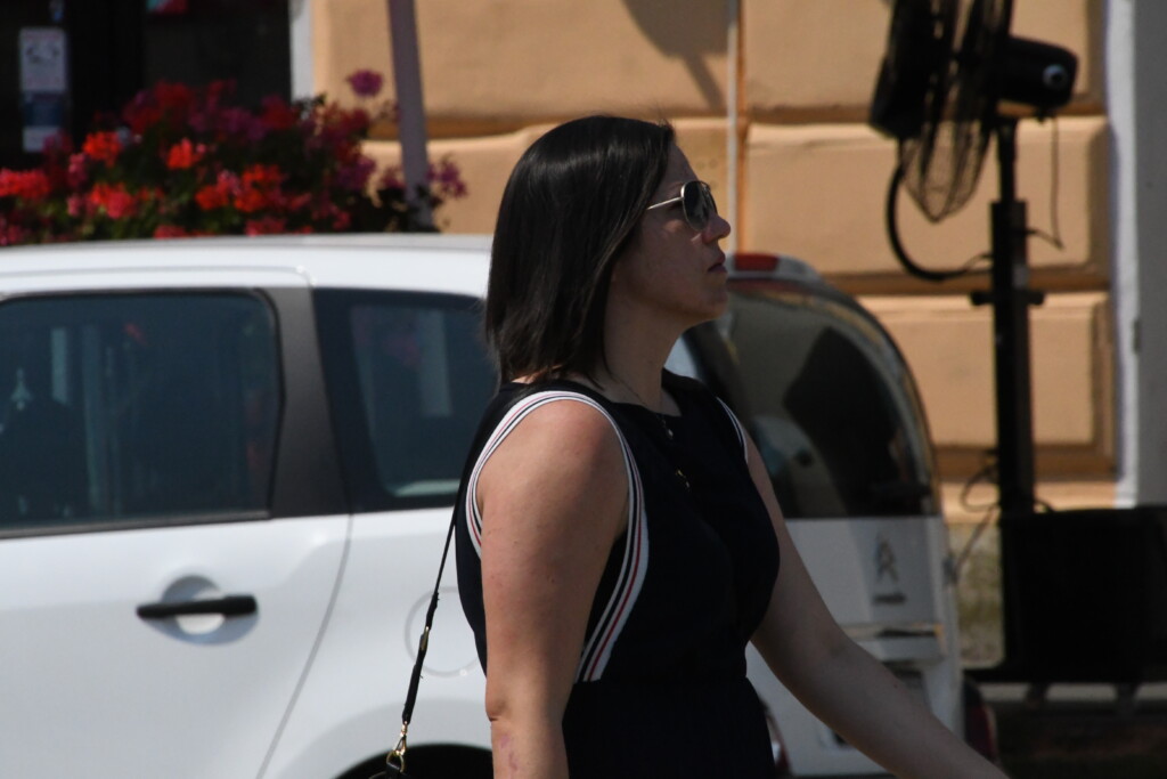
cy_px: 390
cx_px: 584
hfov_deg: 3.4
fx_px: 19451
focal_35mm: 600
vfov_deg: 2.3
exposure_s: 1/8000
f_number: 20
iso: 6400
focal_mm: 400
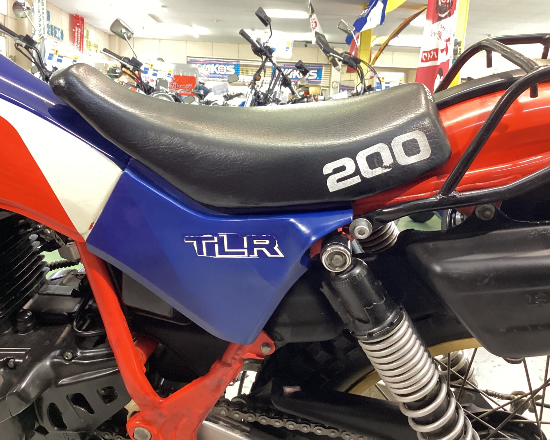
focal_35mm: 33
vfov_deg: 44.5
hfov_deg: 54.2
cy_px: 218
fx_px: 537
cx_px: 258
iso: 400
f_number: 2.4
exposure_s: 1/40
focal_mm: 3.3
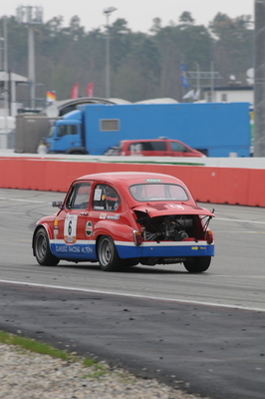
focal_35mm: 300
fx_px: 3318
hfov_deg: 4.6
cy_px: 200
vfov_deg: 6.9
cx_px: 132
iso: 200
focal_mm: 200
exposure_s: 1/320
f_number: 5.6
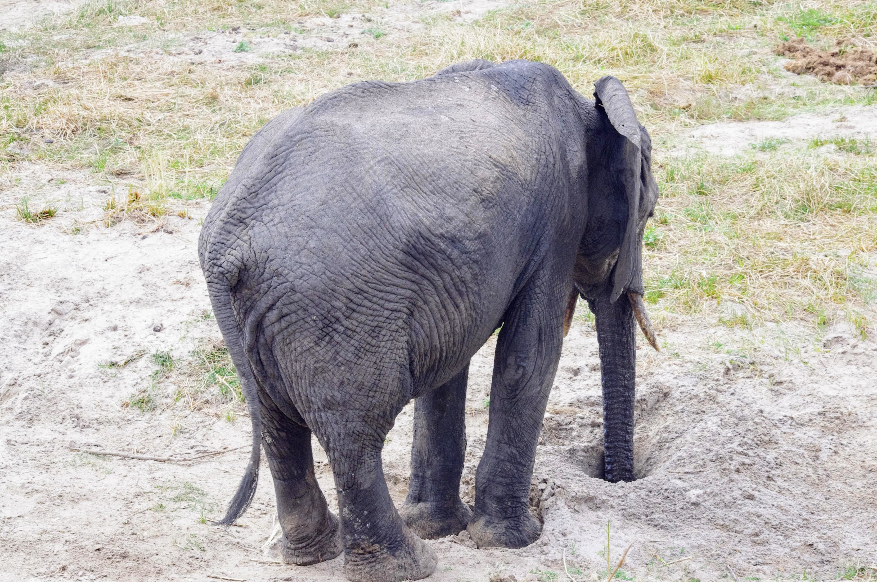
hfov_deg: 19.5
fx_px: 2555
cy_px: 291
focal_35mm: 105
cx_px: 438
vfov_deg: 13.0
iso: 800
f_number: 11
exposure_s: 1/160
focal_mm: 70
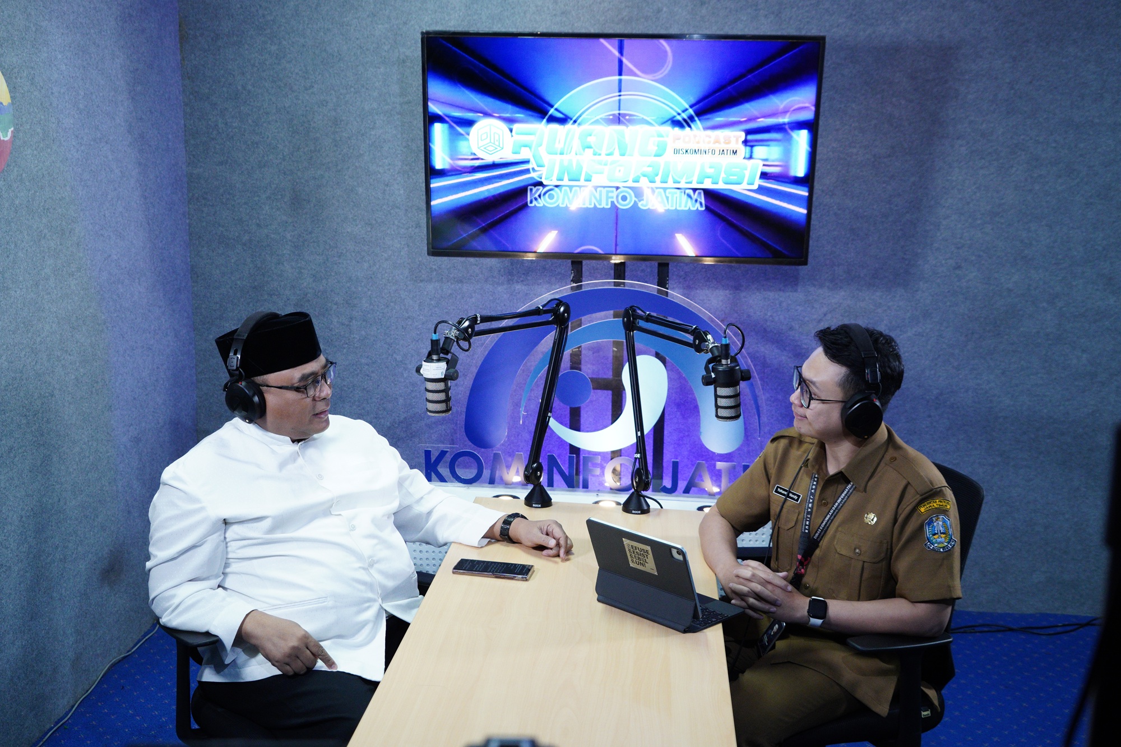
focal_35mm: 38
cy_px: 374
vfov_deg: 35.0
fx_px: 1183
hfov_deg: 50.7
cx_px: 560
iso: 4000
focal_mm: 38
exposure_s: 1/100
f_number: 5.6
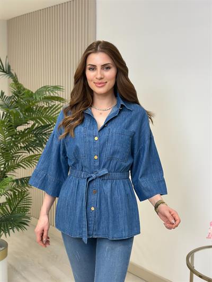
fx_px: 392
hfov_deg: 30.3
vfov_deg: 39.6
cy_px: 141
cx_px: 106
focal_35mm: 48
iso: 64
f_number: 1.78
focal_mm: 6.86
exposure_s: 1/129
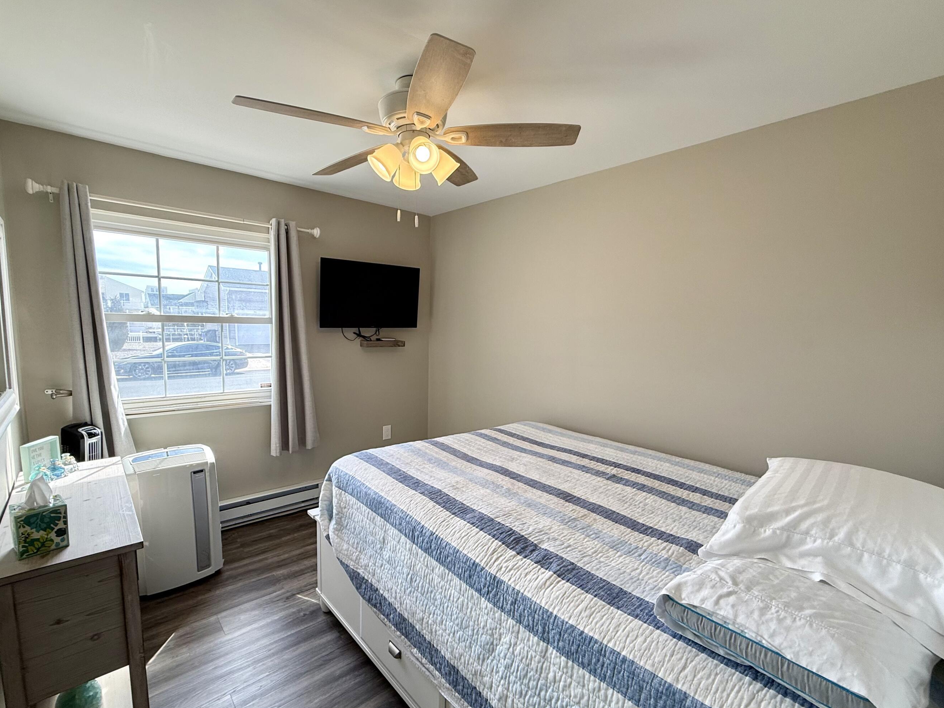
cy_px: 375
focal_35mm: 16
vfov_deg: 78.0
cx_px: 458
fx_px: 436
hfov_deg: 94.5
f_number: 2.2
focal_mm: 2.22
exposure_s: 1/120
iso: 64
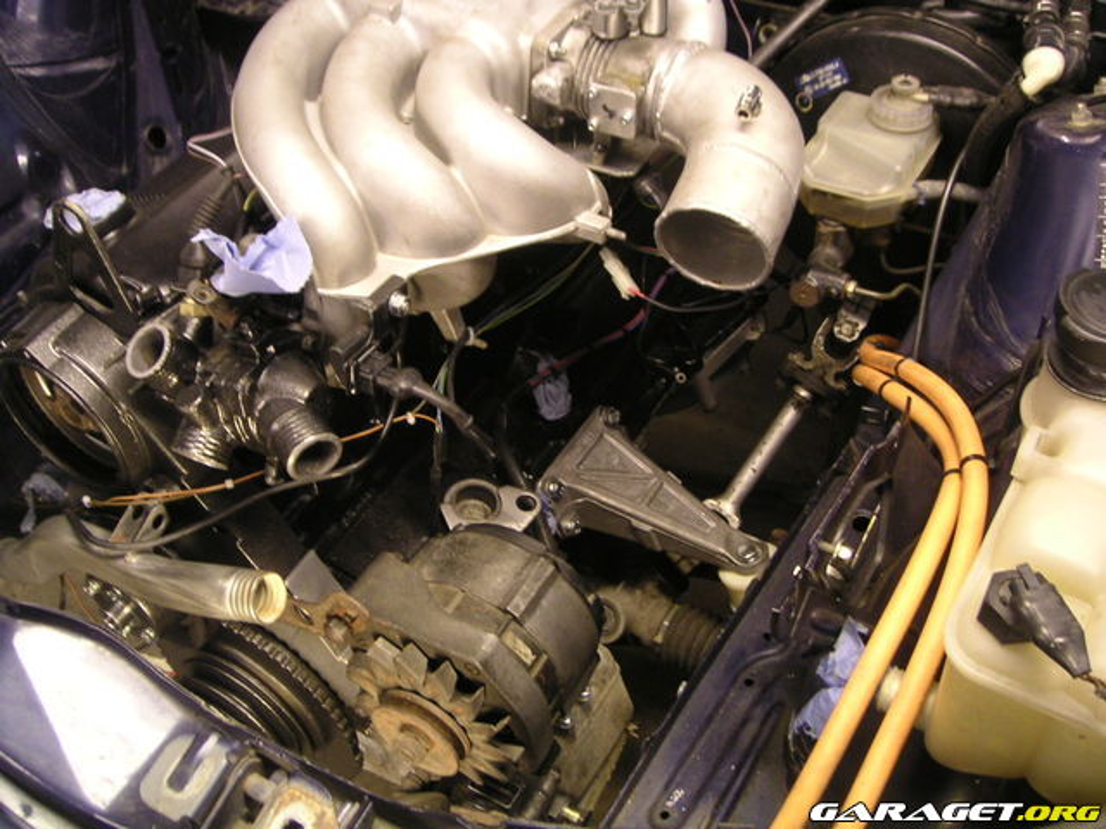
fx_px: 1214
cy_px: 414
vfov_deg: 37.7
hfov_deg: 49.0
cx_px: 553
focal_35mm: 38
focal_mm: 6
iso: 100
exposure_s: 1/8
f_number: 2.8
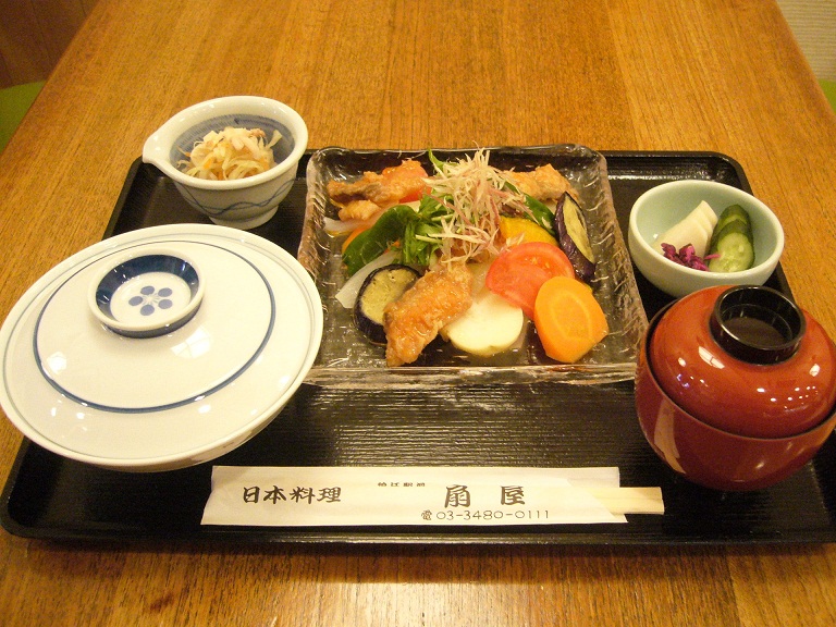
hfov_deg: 52.6
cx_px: 418
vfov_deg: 40.7
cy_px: 314
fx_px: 845
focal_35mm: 35
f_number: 2.8
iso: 400
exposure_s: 1/13
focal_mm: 5.8
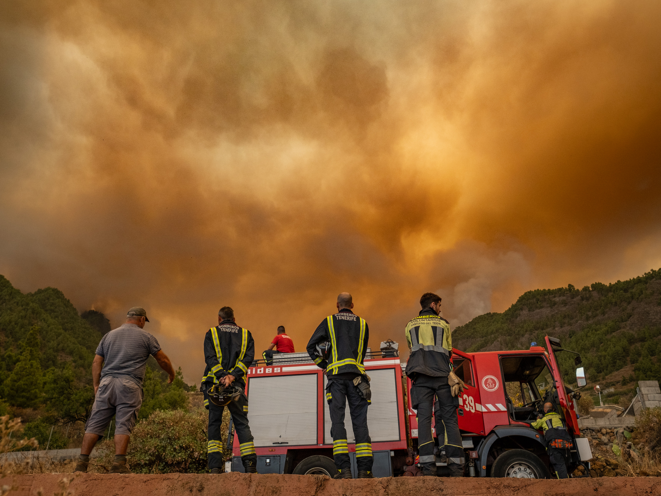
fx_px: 497
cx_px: 326
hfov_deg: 67.3
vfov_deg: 53.1
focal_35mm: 26
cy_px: 248
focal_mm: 16
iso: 500
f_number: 3.6
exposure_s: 1/4000
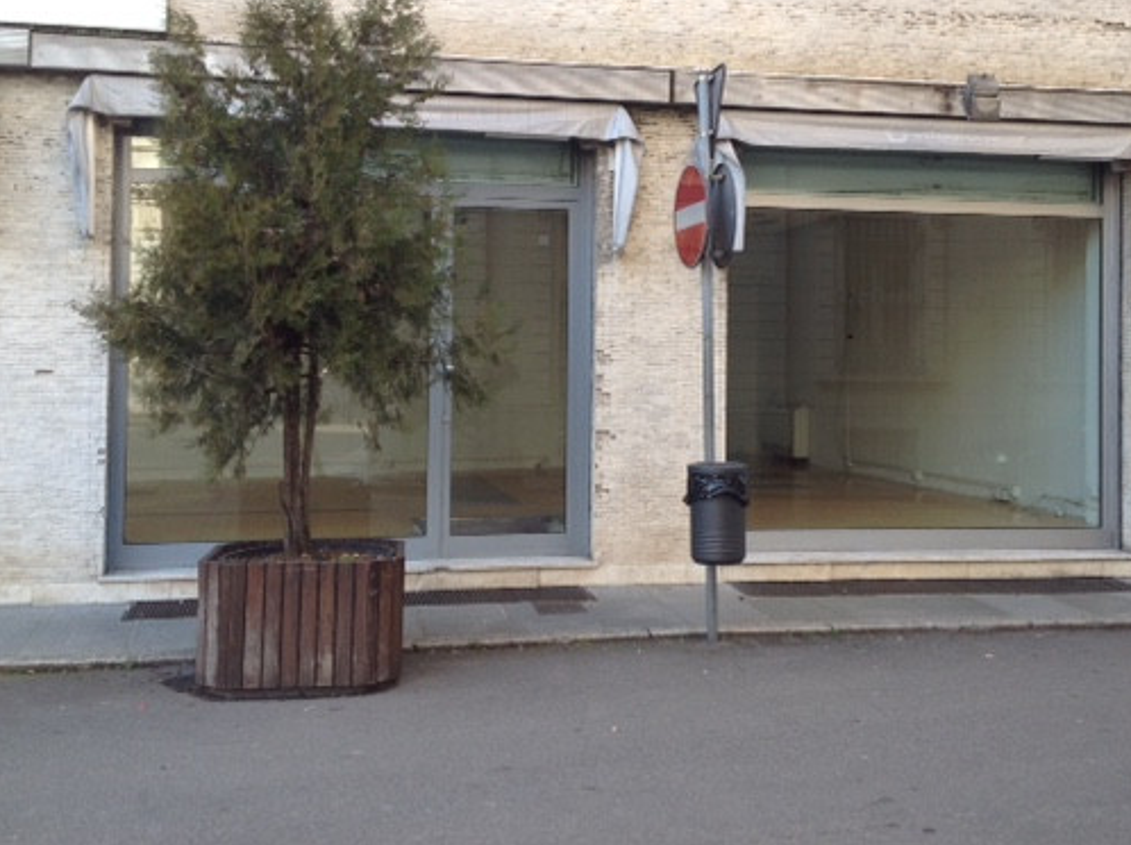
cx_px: 613
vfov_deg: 32.0
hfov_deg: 42.1
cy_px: 336
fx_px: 1468
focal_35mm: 45
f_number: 2.4
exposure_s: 1/162
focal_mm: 4.28
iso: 50
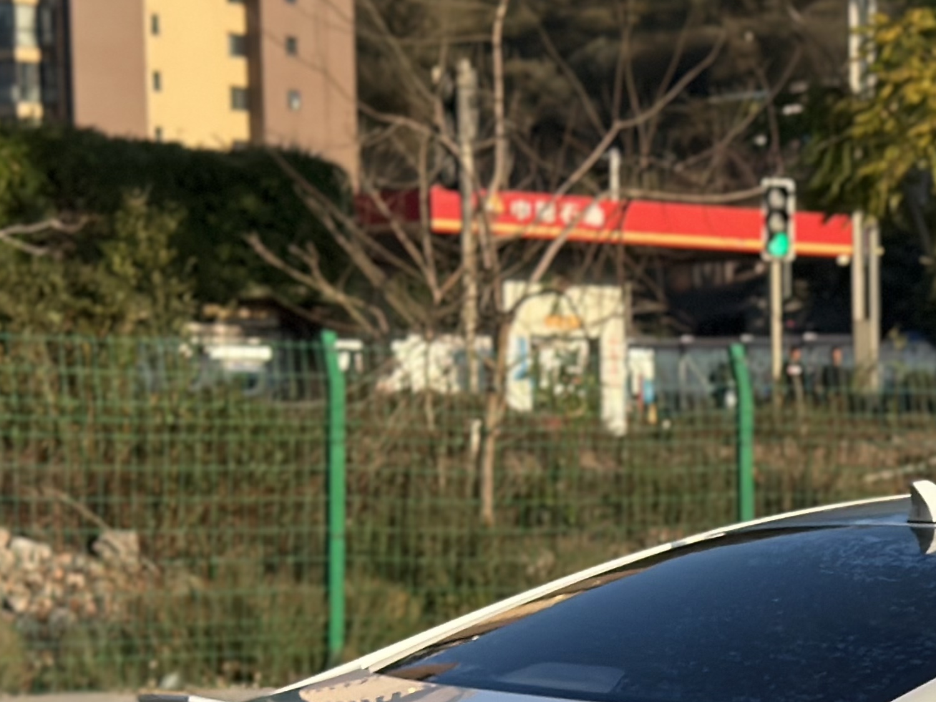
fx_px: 3488
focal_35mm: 129
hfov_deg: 14.8
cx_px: 1140
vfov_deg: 11.3
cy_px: 792
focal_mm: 6.86
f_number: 1.78
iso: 80
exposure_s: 1/10870
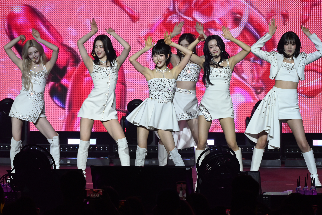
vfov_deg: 4.9
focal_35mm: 280
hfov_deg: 7.4
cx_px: 161
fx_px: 2505
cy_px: 108
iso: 1600
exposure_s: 1/320
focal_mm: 280
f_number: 8
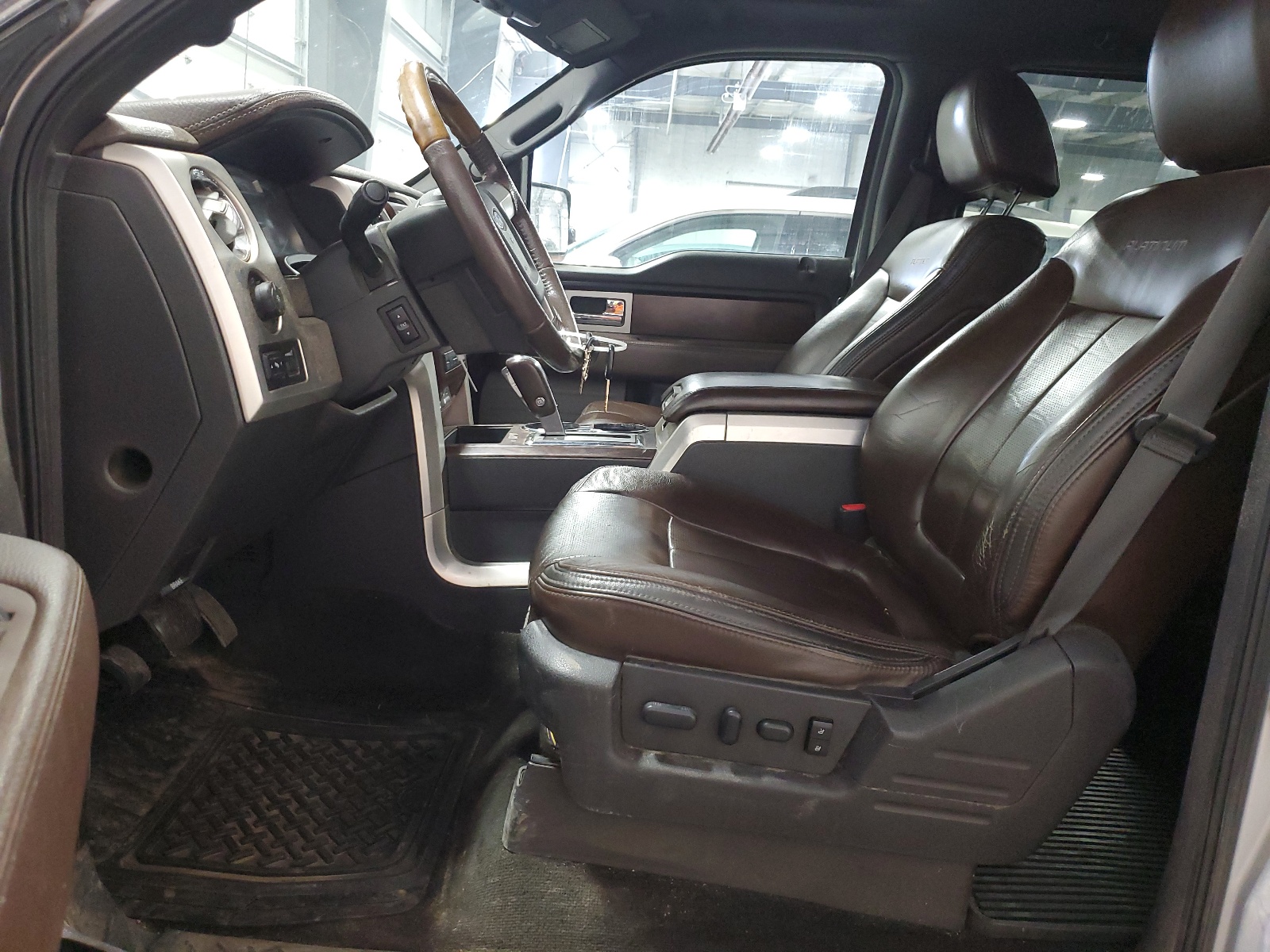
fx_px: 954
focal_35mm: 26
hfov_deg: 67.3
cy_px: 476
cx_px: 635
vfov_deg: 53.1
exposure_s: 1/24
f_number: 1.5
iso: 295
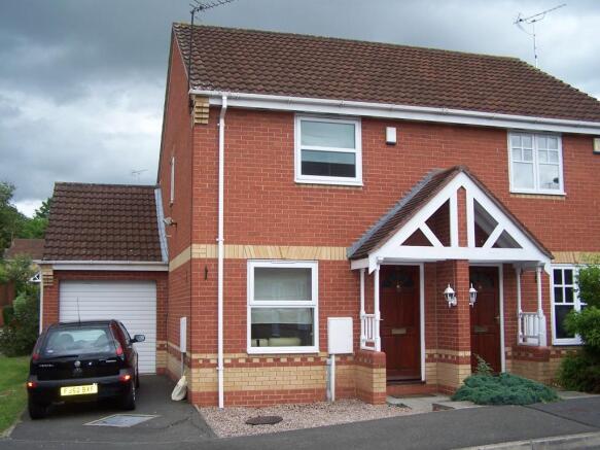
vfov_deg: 37.7
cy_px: 225
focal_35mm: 38
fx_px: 659
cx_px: 300
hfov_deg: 49.0
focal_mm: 6.3
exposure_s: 1/350
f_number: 2.8
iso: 80
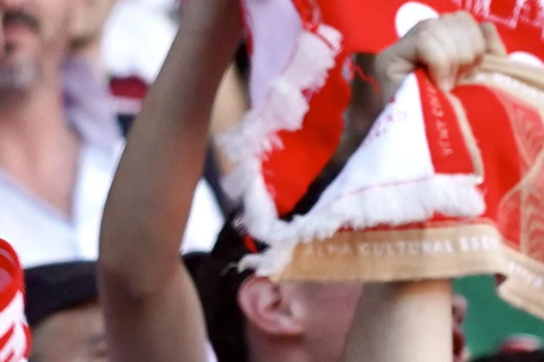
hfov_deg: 4.4
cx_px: -626
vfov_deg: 3.0
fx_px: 6978
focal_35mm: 462
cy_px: 717
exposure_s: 1/800
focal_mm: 105
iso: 1250
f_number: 4
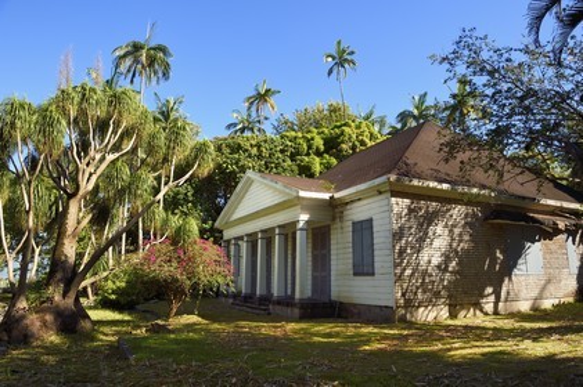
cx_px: 292
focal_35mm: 24
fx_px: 388
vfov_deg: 53.1
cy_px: 194
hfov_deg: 73.8
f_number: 14
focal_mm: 24
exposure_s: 1/125
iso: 200
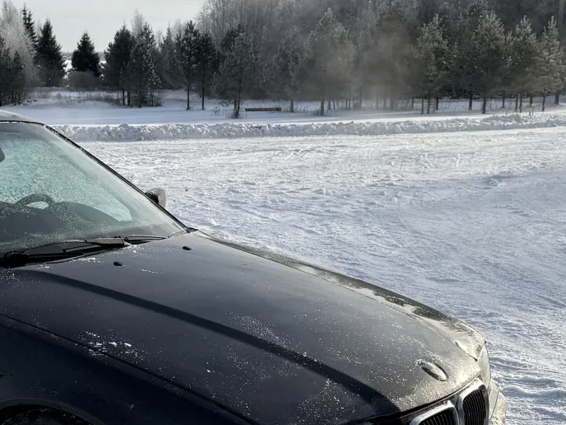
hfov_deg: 27.7
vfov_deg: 21.8
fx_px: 1096
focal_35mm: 67
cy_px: 290
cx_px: 35
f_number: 1.78
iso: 80
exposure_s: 1/4975
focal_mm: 6.76
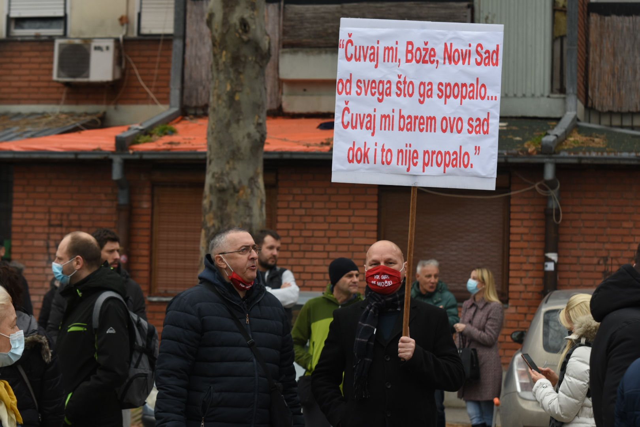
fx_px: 3600
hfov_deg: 10.2
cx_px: 320
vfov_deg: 6.8
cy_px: 214
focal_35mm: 202
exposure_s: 1/320
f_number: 5
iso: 400
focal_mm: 135
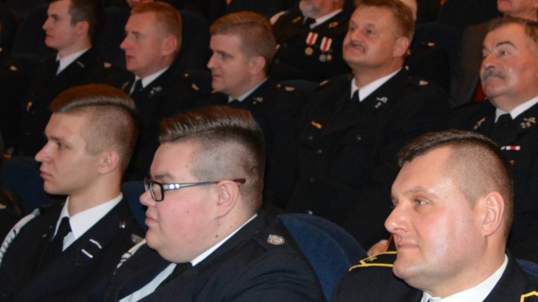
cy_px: 43
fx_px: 956
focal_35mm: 67
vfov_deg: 17.8
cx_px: 447
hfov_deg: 30.5
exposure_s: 1/60
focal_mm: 18
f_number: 3.5
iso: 3200
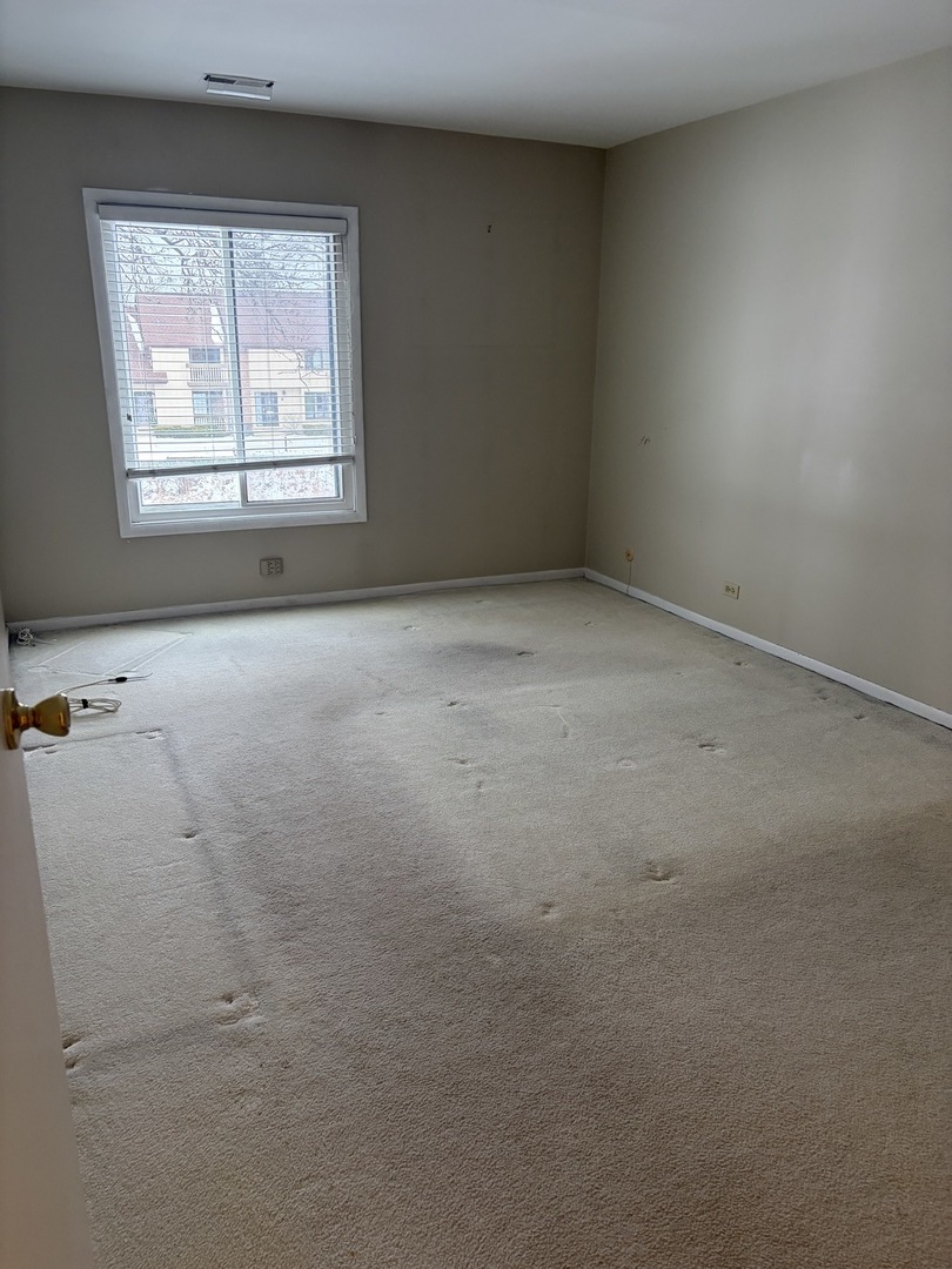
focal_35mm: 26
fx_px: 953
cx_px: 476
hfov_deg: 53.1
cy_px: 634
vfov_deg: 67.3
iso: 160
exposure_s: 1/60
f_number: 1.6
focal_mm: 5.96
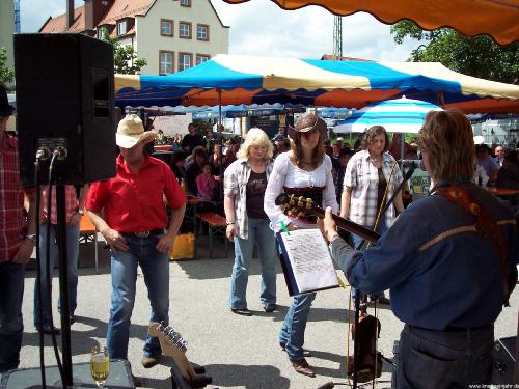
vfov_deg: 36.8
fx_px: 585
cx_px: 260
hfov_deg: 47.9
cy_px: 194
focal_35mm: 39
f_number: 4
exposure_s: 1/500
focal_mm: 8
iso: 100
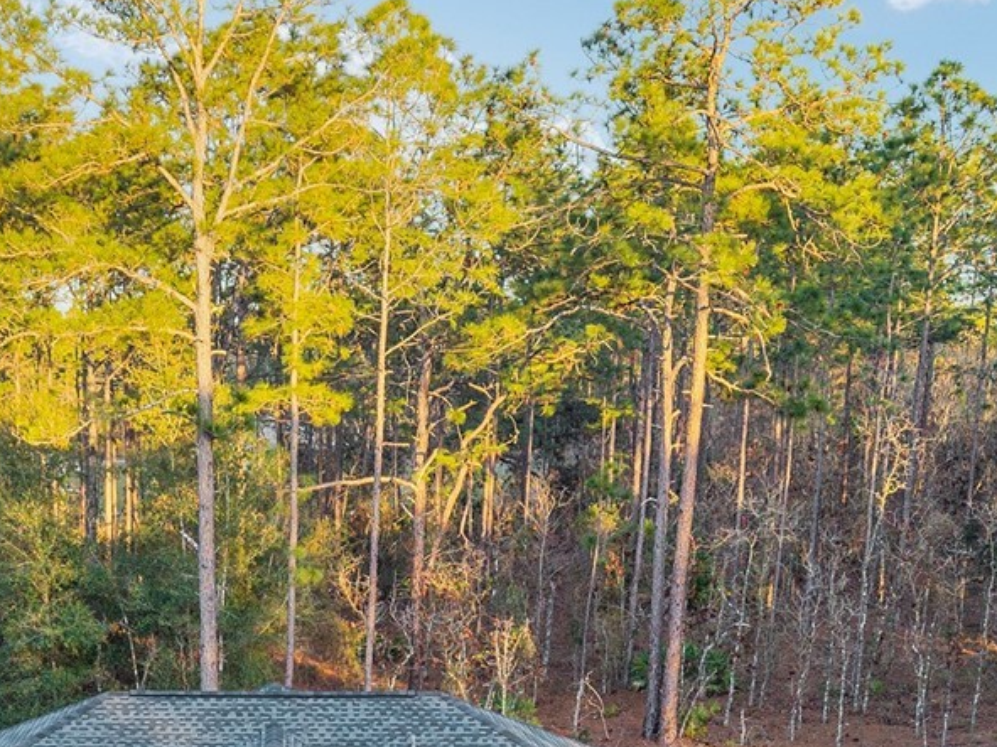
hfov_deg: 29.6
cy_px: 873
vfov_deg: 21.2
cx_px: 307
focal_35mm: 65
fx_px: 1872
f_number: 1.8
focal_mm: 8.67
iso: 400
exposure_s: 1/640
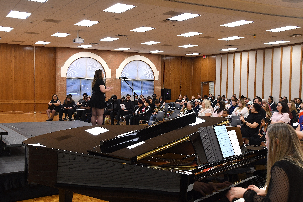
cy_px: 101
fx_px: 353
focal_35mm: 42
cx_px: 152
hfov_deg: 46.4
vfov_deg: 31.9
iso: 1250
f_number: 6.3
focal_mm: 28
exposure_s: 1/40
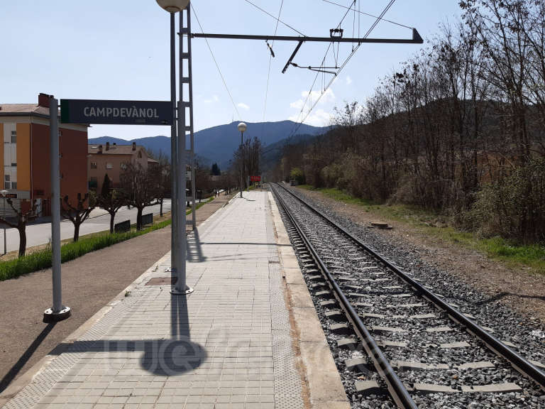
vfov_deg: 53.1
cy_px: 204
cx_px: 272
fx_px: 409
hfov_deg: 67.3
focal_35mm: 26
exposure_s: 1/2915
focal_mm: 3.92
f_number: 1.7
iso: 40
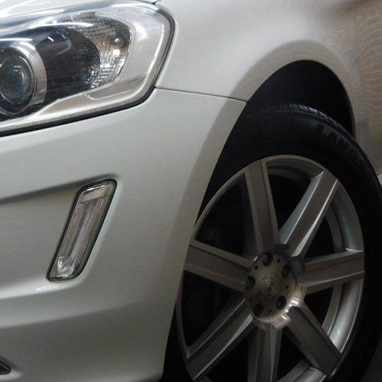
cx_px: 34
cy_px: 199
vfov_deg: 27.7
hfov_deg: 26.7
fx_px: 774
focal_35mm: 62
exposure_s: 1/30
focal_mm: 4
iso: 160
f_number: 3
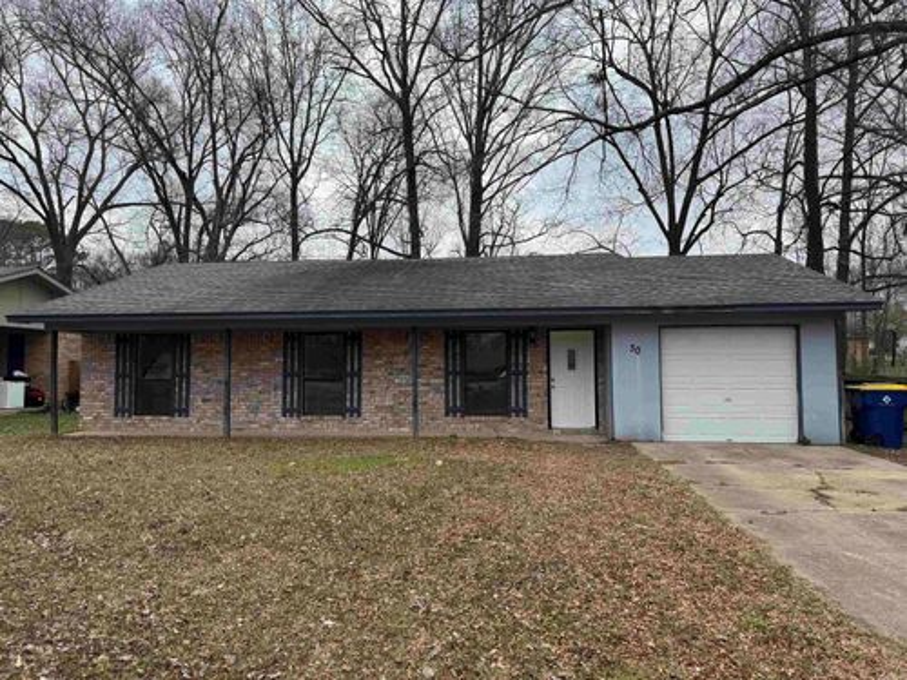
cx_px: 454
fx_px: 629
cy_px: 340
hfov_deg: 71.6
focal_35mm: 24
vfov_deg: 56.8
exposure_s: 1/1721
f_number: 1.78
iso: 80
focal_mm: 6.76
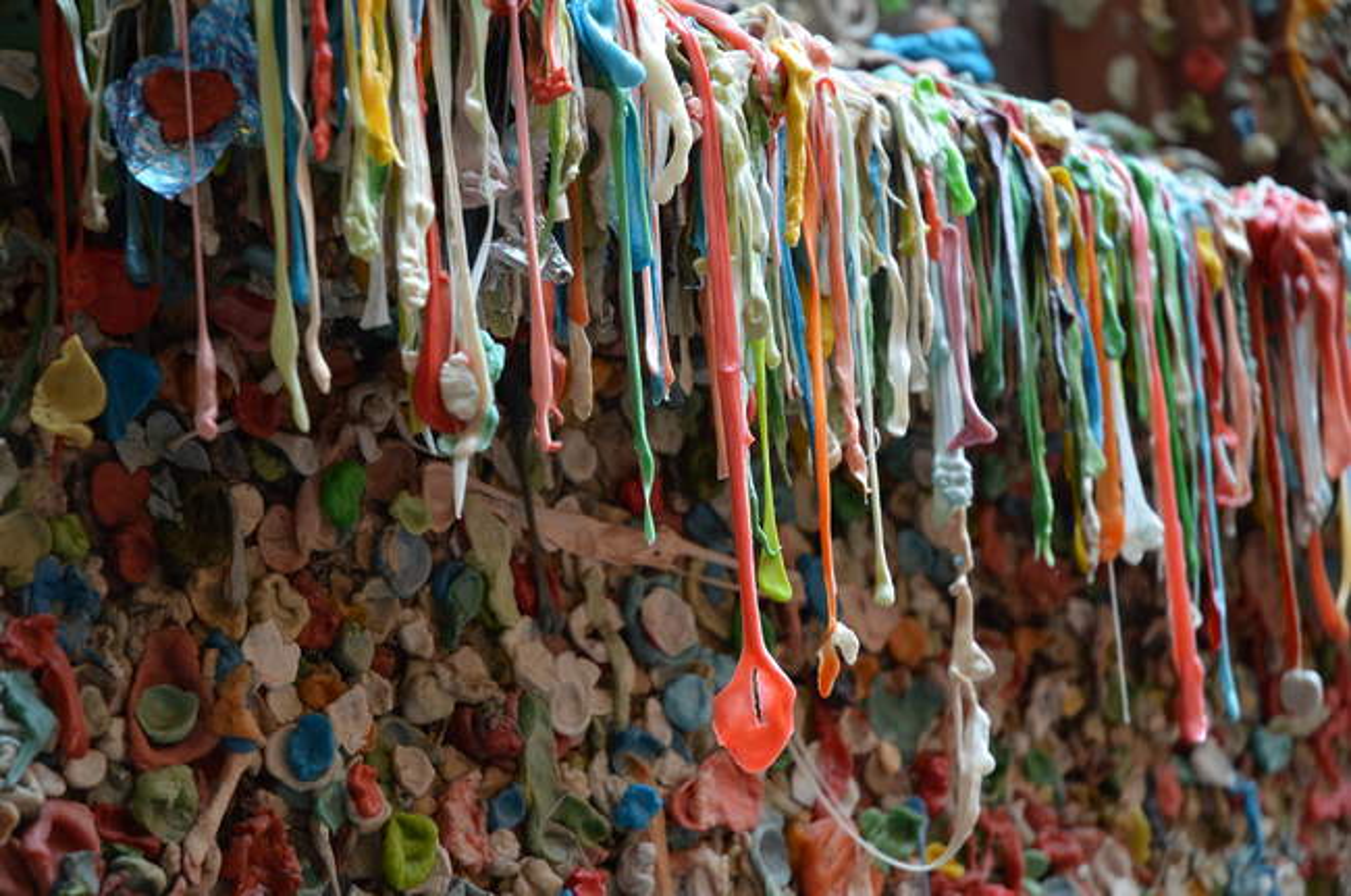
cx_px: 676
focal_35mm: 105
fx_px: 3934
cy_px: 448
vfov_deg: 13.0
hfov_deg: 19.5
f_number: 4.5
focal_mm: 70
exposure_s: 1/60
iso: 400
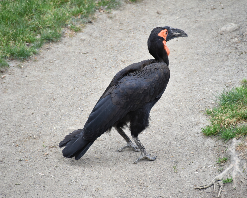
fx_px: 2479
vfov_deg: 4.6
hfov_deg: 5.7
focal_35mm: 339
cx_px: 137
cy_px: 99
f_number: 5.6
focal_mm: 300
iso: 1400
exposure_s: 1/640
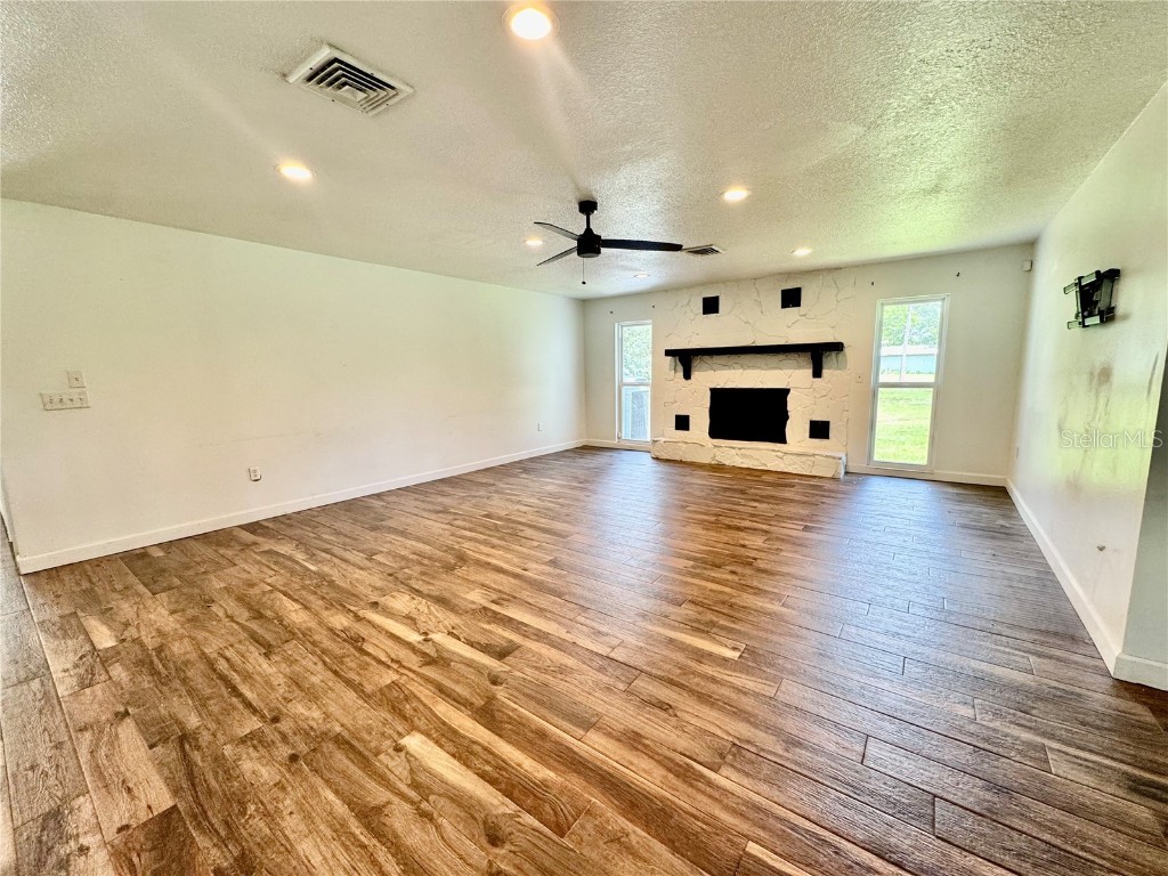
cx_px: 584
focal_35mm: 14
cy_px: 438
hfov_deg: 102.1
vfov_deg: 85.7
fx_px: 472
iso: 160
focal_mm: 2.22
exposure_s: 1/120
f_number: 2.2
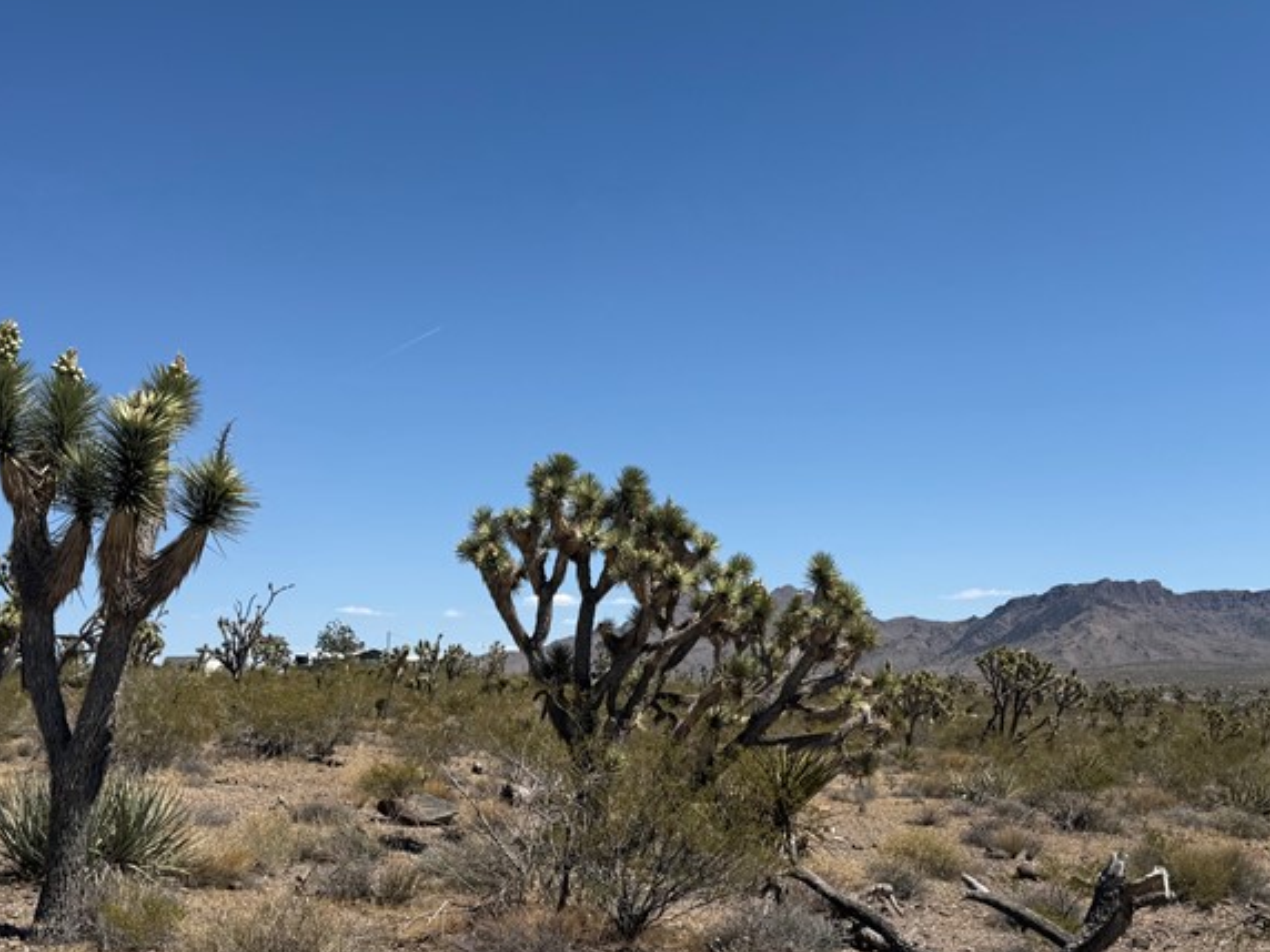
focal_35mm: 43
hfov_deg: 43.7
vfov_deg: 33.1
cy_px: 692
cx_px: 546
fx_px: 1578
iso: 80
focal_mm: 6.76
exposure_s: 1/6173
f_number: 1.78
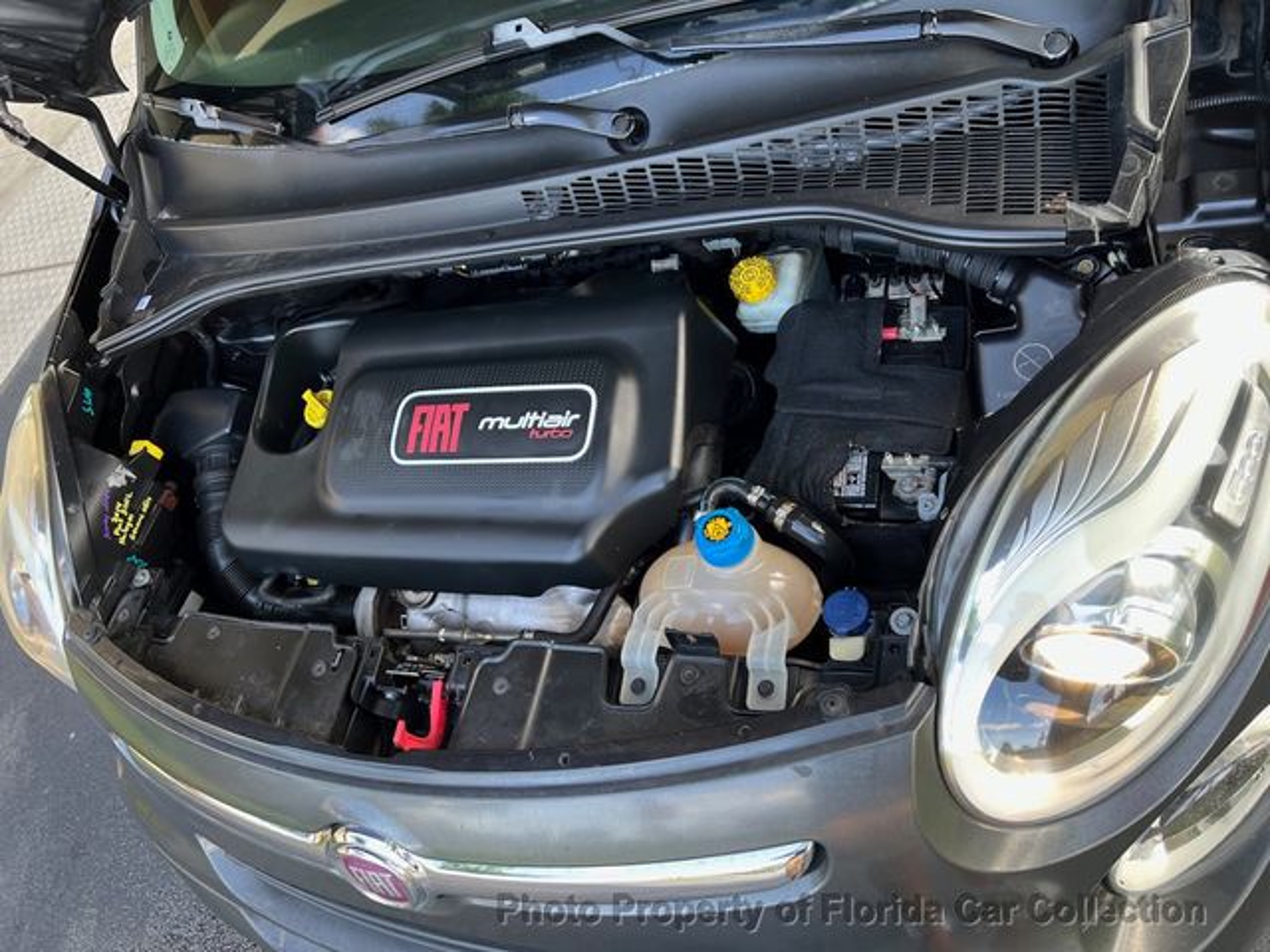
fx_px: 954
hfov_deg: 67.3
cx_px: 635
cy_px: 476
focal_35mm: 26
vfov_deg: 53.1
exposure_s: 1/121
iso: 50
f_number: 1.5
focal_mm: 5.7
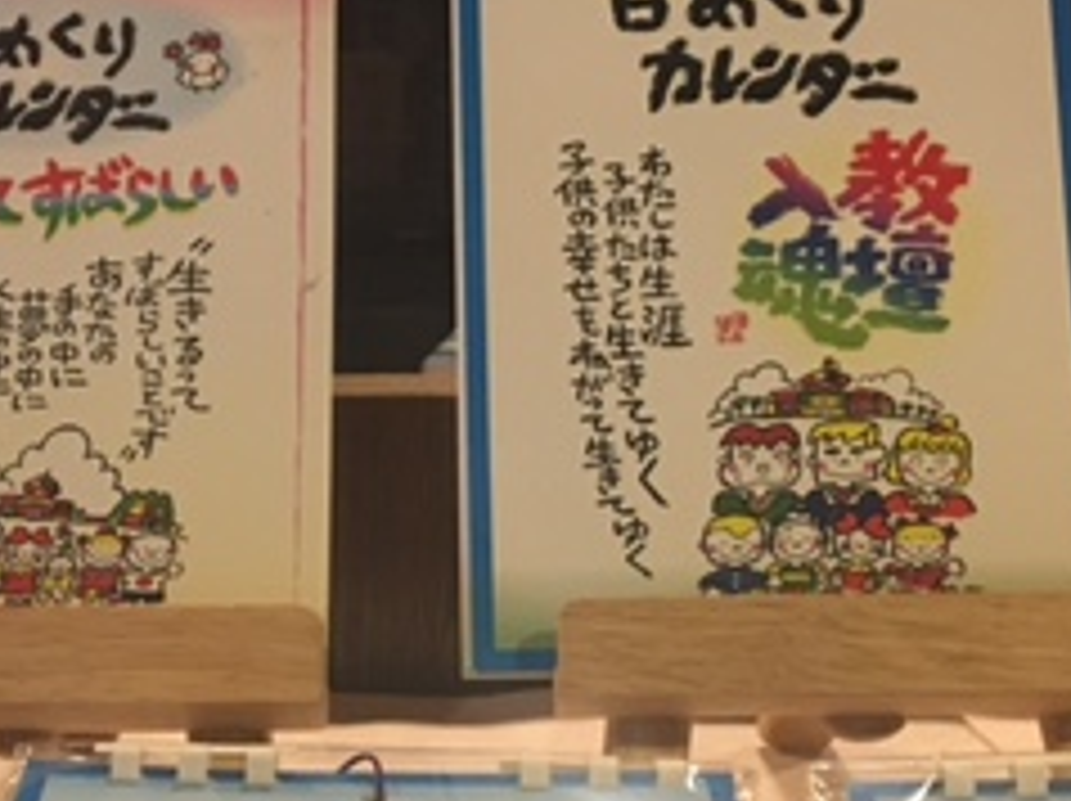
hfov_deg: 24.9
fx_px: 2411
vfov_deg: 18.7
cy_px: 616
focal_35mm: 78
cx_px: 378
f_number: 2.2
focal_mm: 4.15
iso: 125
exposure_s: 1/30
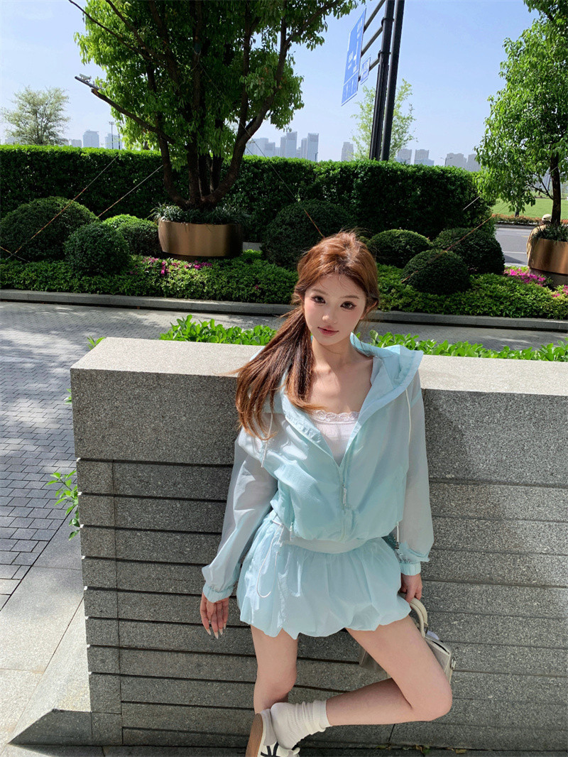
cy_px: 378
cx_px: 284
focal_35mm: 26
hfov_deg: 53.1
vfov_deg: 67.3
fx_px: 569
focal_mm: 4.25
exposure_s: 1/1076
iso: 25
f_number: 1.8
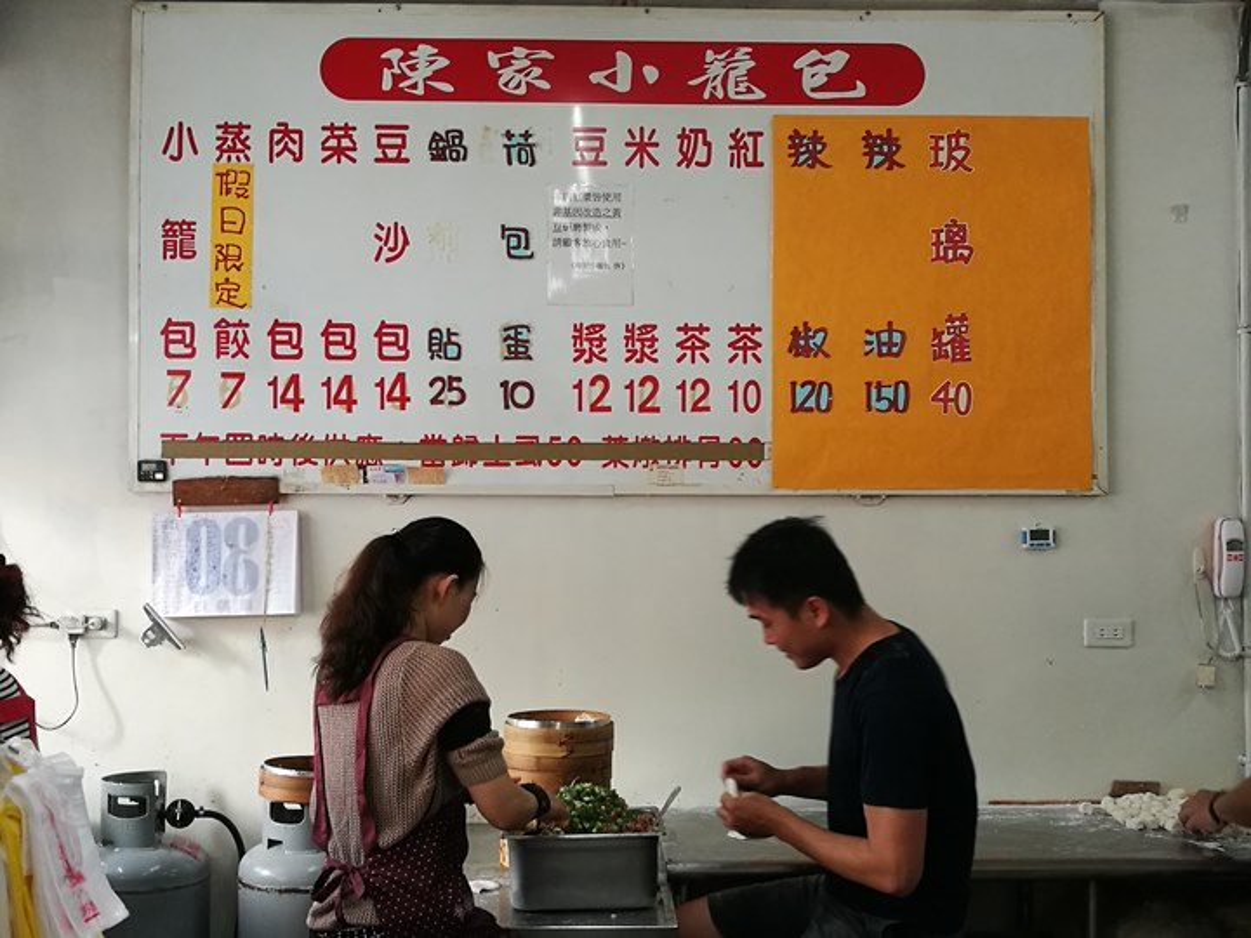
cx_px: 626
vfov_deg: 36.8
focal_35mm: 39
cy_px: 469
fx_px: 1409
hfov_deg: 47.9
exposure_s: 1/30
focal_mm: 4.5
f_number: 2.2
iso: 160
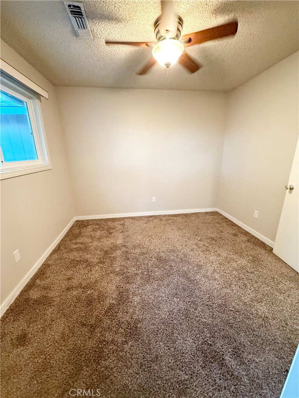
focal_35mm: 14
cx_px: 150
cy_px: 199
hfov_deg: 85.7
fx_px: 161
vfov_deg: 102.1
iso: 800
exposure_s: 1/60
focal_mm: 2.22
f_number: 2.2
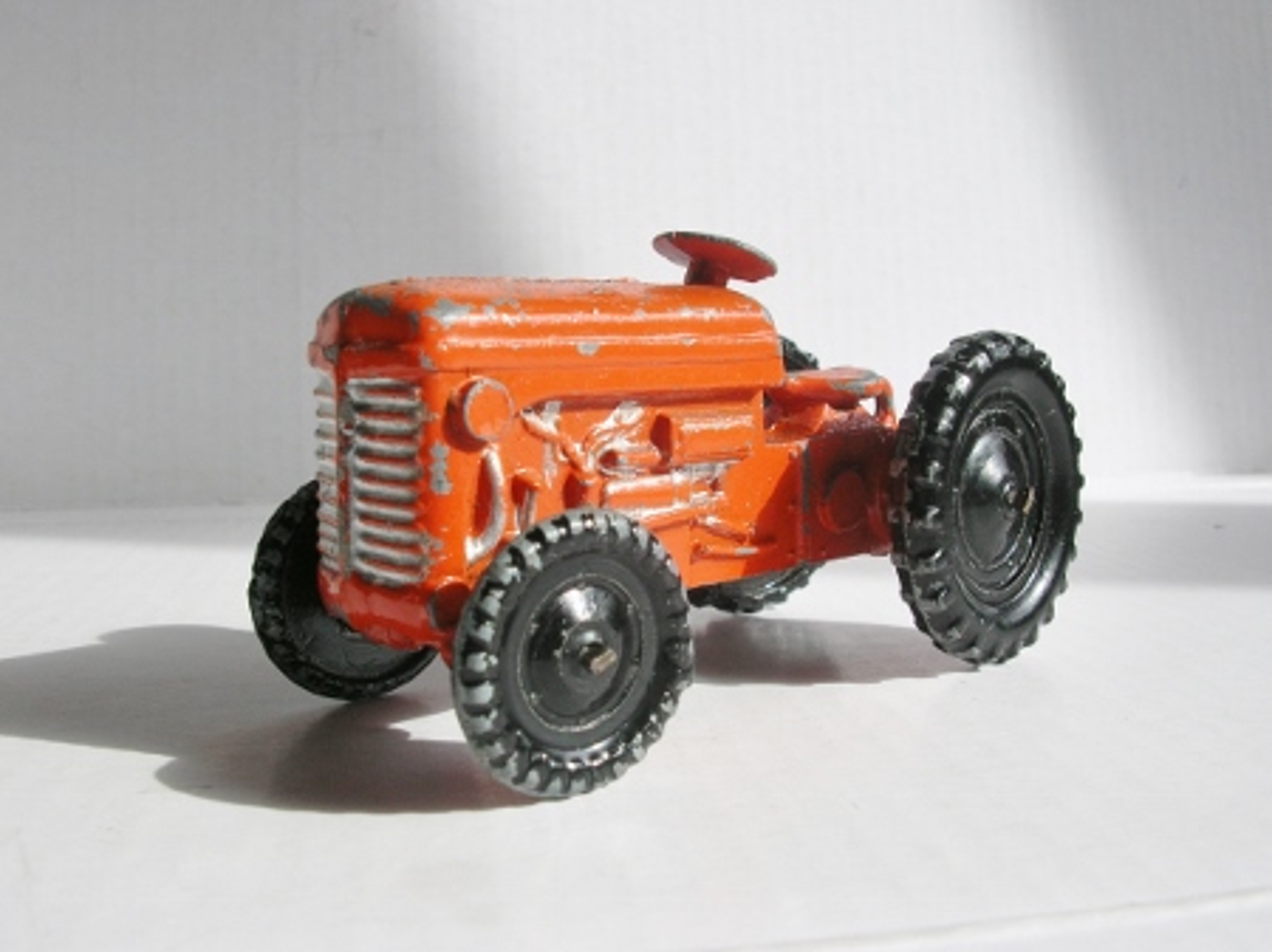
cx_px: 636
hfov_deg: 52.7
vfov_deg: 40.7
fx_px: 1285
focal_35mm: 35
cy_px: 476
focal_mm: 5.8
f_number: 5.6
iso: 50
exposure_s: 1/129
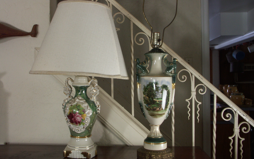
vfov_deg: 35.3
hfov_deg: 54.0
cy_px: 81
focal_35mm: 36
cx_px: 126
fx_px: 249
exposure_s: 1/6
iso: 100
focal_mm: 8.44
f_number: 7.1
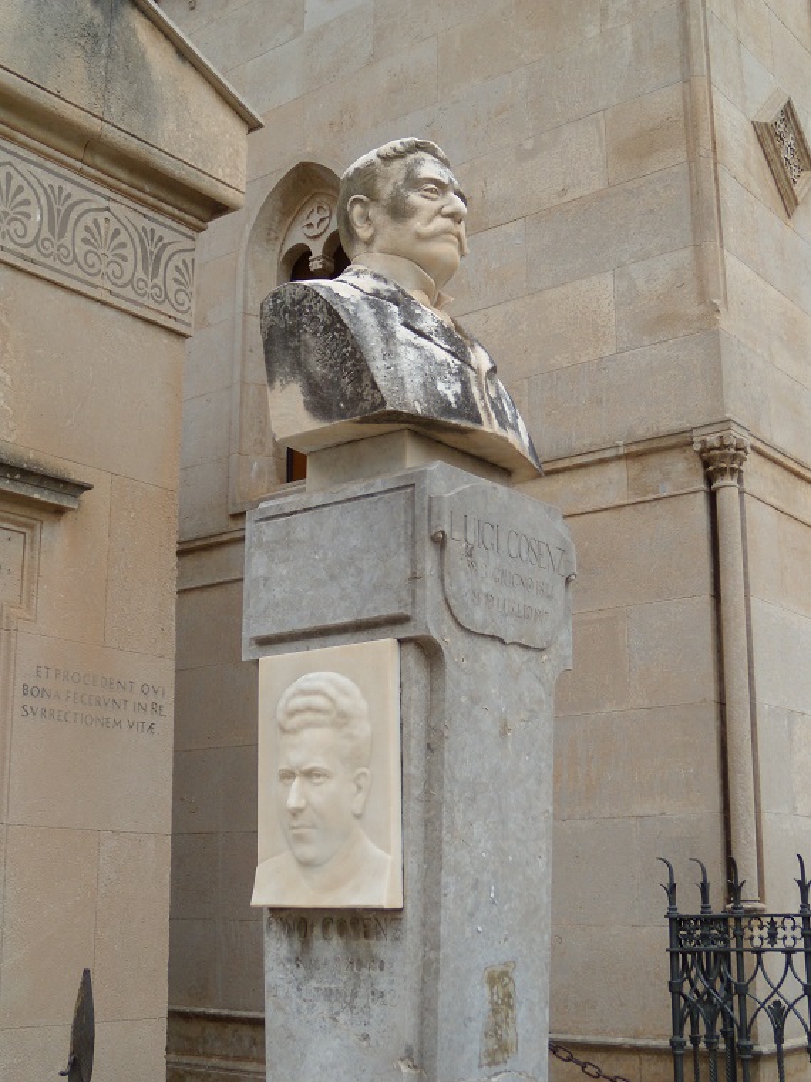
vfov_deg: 44.8
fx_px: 1312
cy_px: 541
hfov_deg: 34.3
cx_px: 406
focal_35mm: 42
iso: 80
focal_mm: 7.5
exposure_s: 1/160
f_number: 3.7
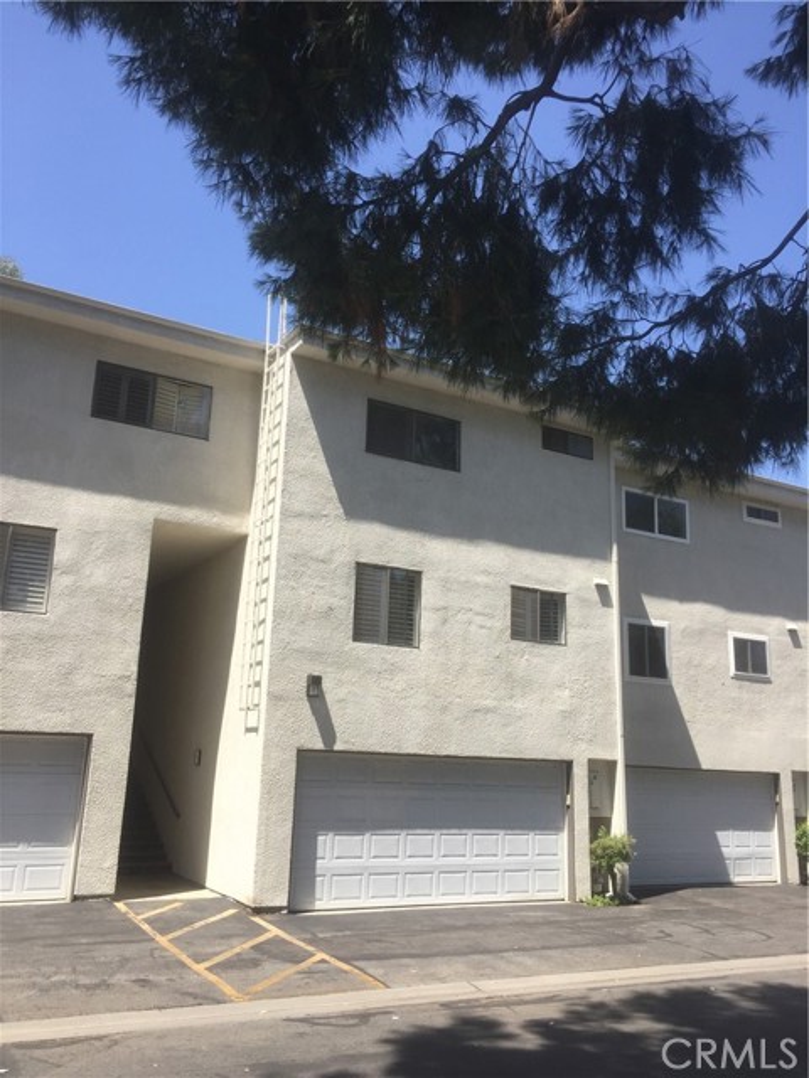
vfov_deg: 61.7
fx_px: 904
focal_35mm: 29
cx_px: 404
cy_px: 539
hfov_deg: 48.2
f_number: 2.2
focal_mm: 4.15
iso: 32
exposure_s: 1/1041
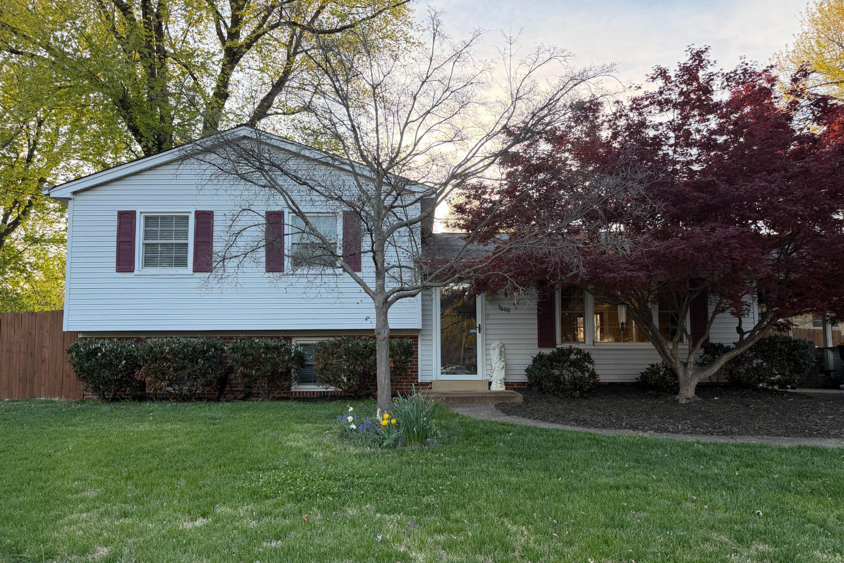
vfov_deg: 51.2
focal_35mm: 25
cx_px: 422
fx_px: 586
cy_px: 305
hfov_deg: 71.5
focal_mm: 6.76
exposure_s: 1/336
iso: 100
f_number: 1.78
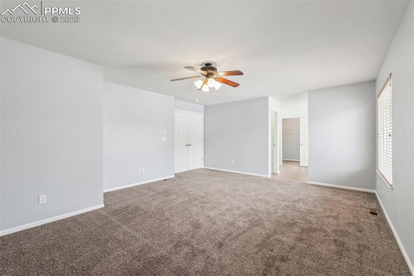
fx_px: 172
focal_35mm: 15
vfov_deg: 77.3
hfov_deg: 100.4
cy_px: 138
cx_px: 207
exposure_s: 1/25
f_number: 9
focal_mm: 10
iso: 640
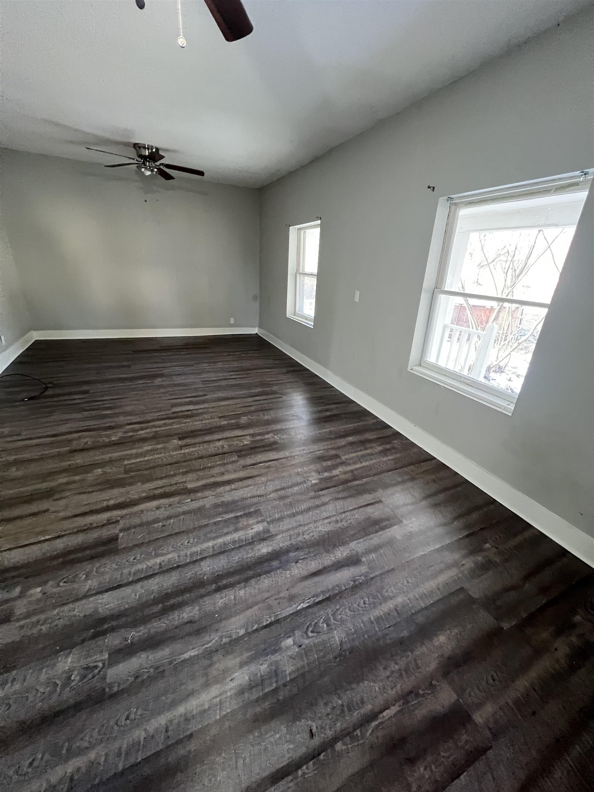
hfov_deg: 89.9
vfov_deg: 106.2
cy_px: 396
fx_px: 297
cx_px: 297
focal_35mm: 13
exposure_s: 1/60
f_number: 1.8
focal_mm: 1.57
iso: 640
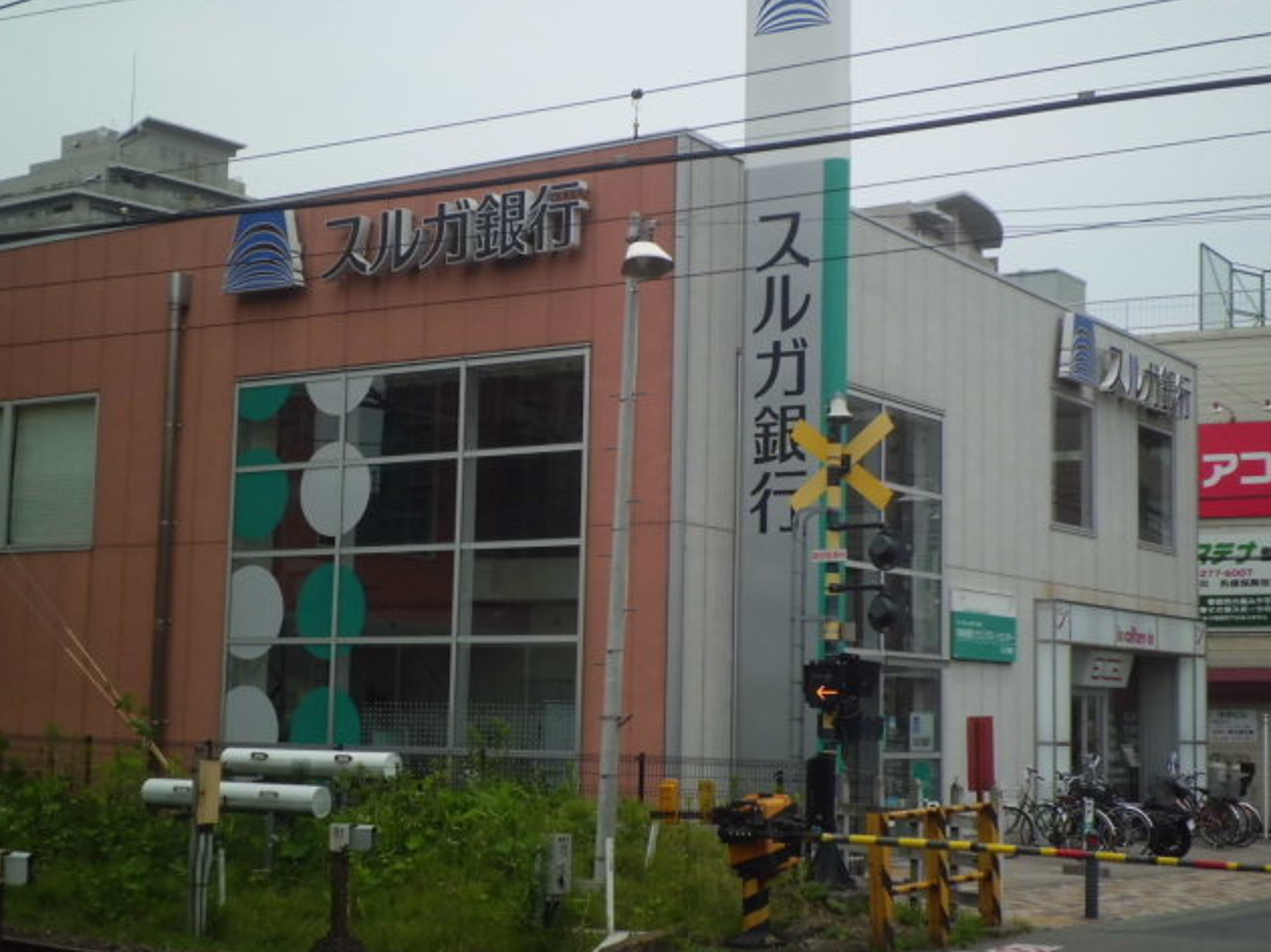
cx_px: 640
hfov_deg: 31.7
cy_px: 472
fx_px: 2239
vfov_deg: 24.0
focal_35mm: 61
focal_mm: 10.7
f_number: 3.9
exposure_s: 1/800
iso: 64
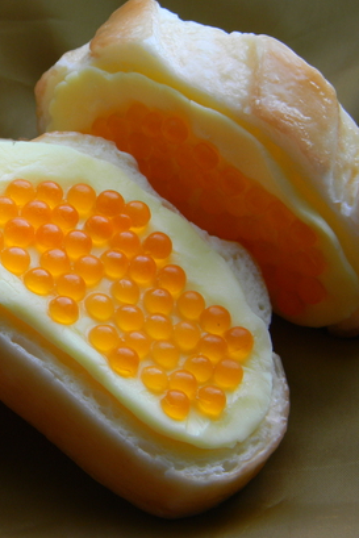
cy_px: 270
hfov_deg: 11.8
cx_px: 55
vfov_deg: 17.6
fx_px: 1734
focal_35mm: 116
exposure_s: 1/35
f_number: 4.5
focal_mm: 15.1
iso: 80
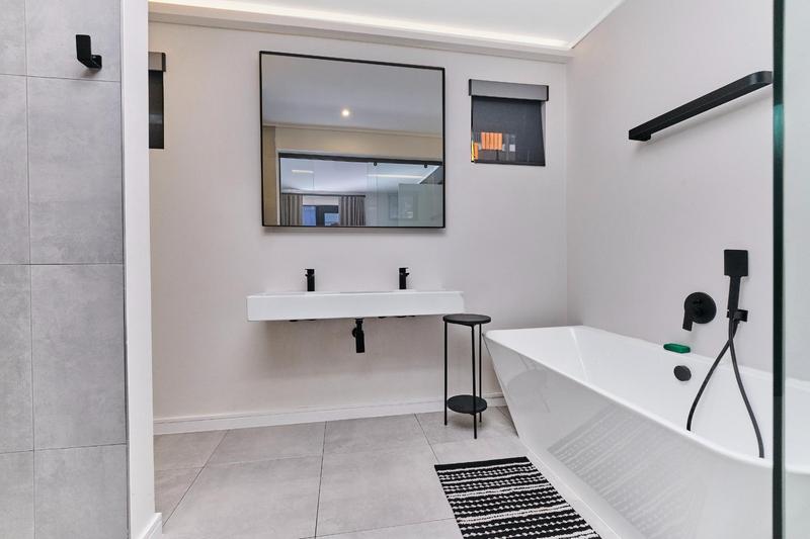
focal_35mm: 15
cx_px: 405
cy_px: 270
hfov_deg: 100.4
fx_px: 337
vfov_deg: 77.3
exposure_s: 1/200
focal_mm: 10
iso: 800
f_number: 8
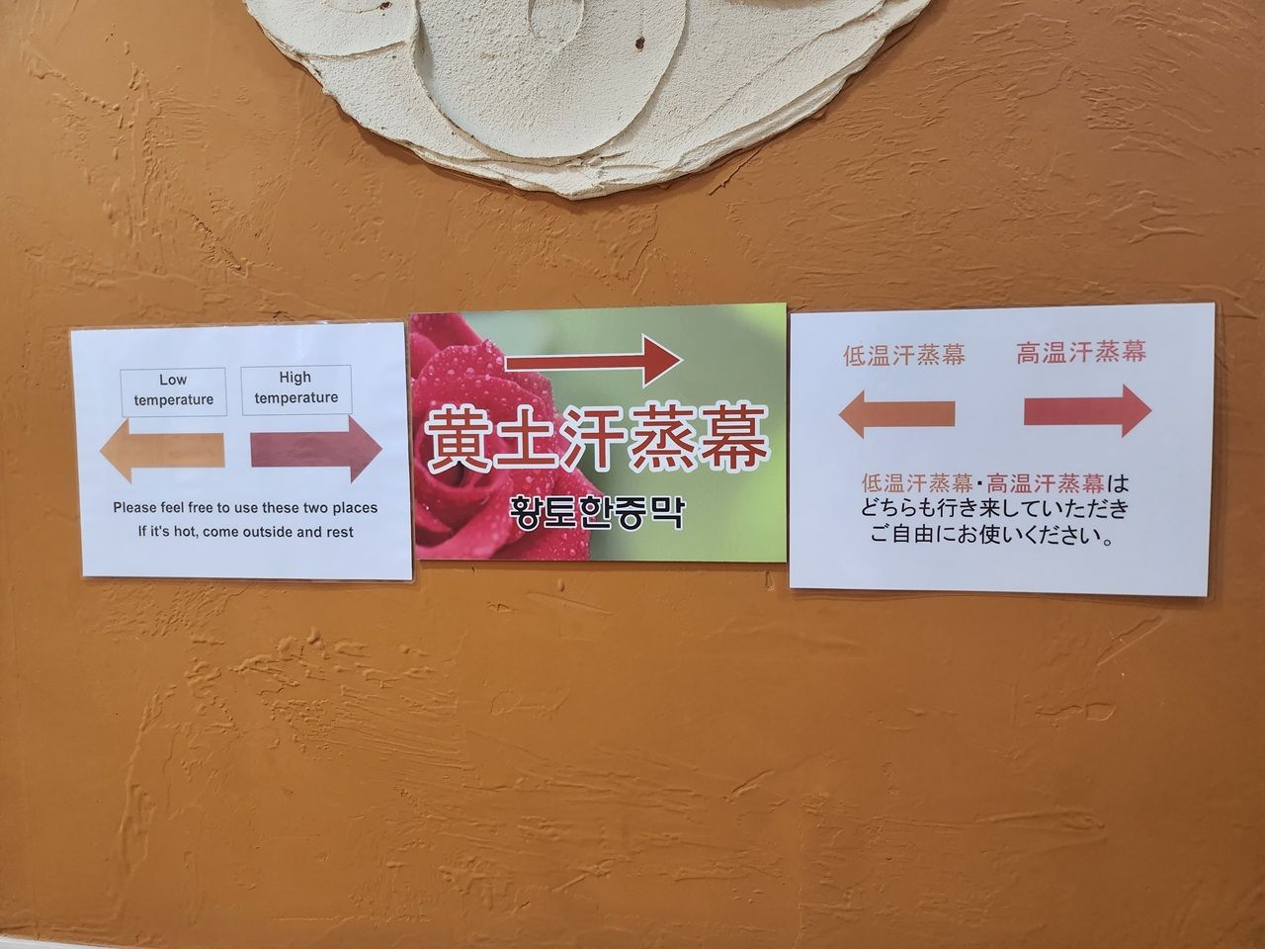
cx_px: 632
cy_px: 474
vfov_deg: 56.8
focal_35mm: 24
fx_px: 877
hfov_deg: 71.6
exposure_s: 1/120
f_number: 1.8
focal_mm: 5
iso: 640
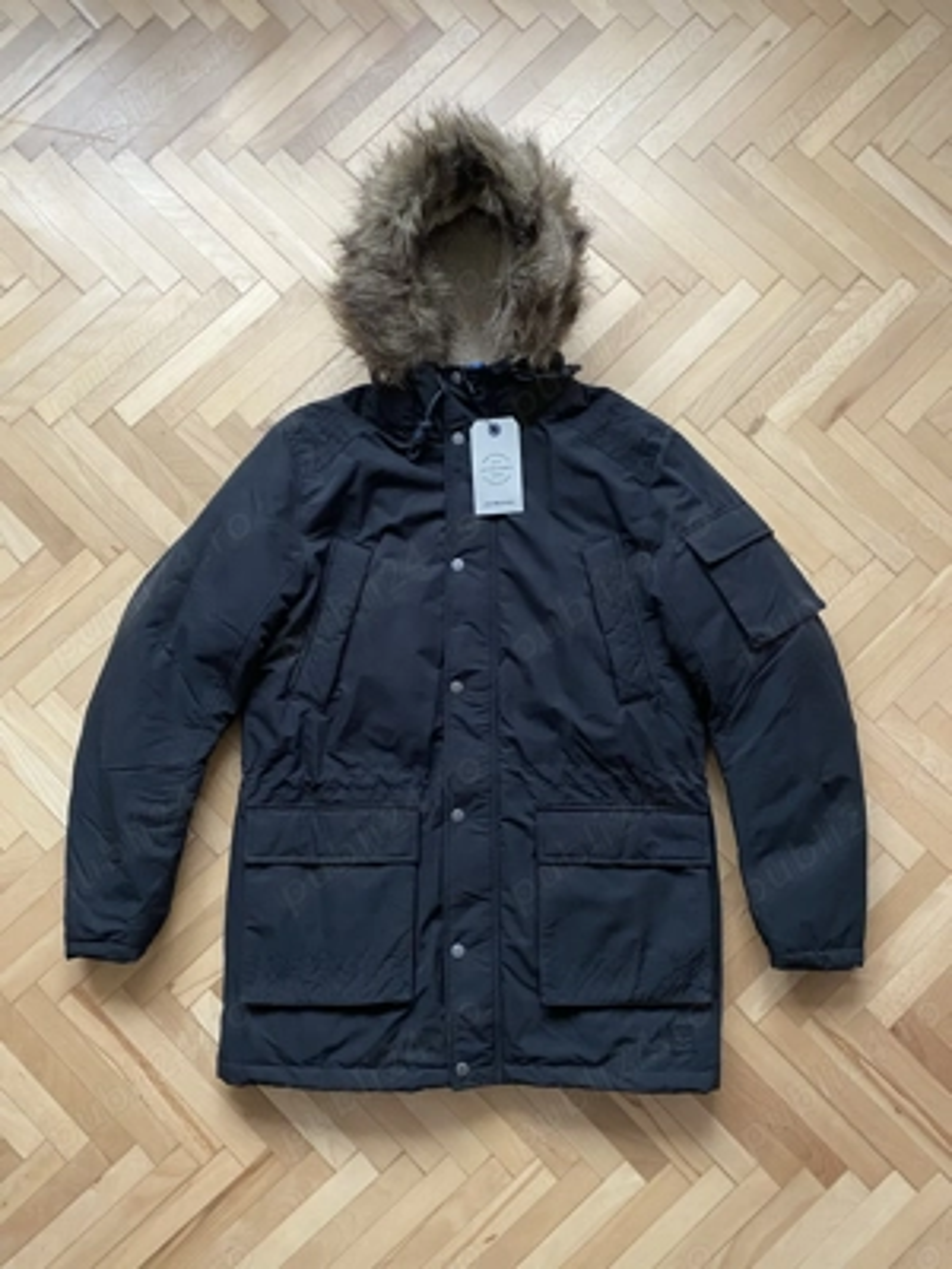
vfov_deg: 67.3
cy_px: 634
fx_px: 953
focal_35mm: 26
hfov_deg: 53.1
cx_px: 476
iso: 500
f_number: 1.8
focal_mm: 4.25
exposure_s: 1/41
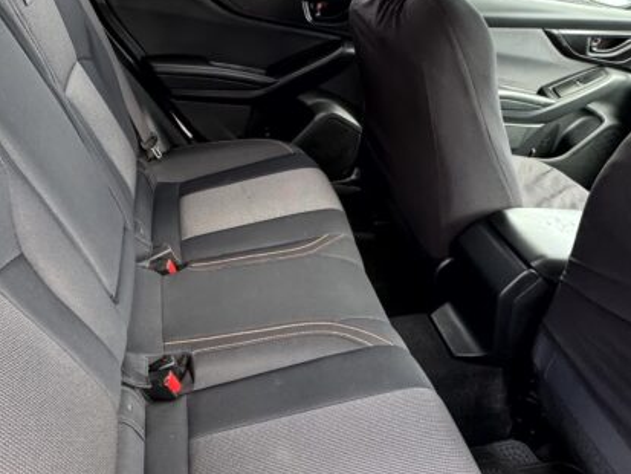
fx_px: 492
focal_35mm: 27
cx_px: 240
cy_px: 227
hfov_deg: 64.4
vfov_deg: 51.4
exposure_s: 1/99
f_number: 2.2
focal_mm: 2.22
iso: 320
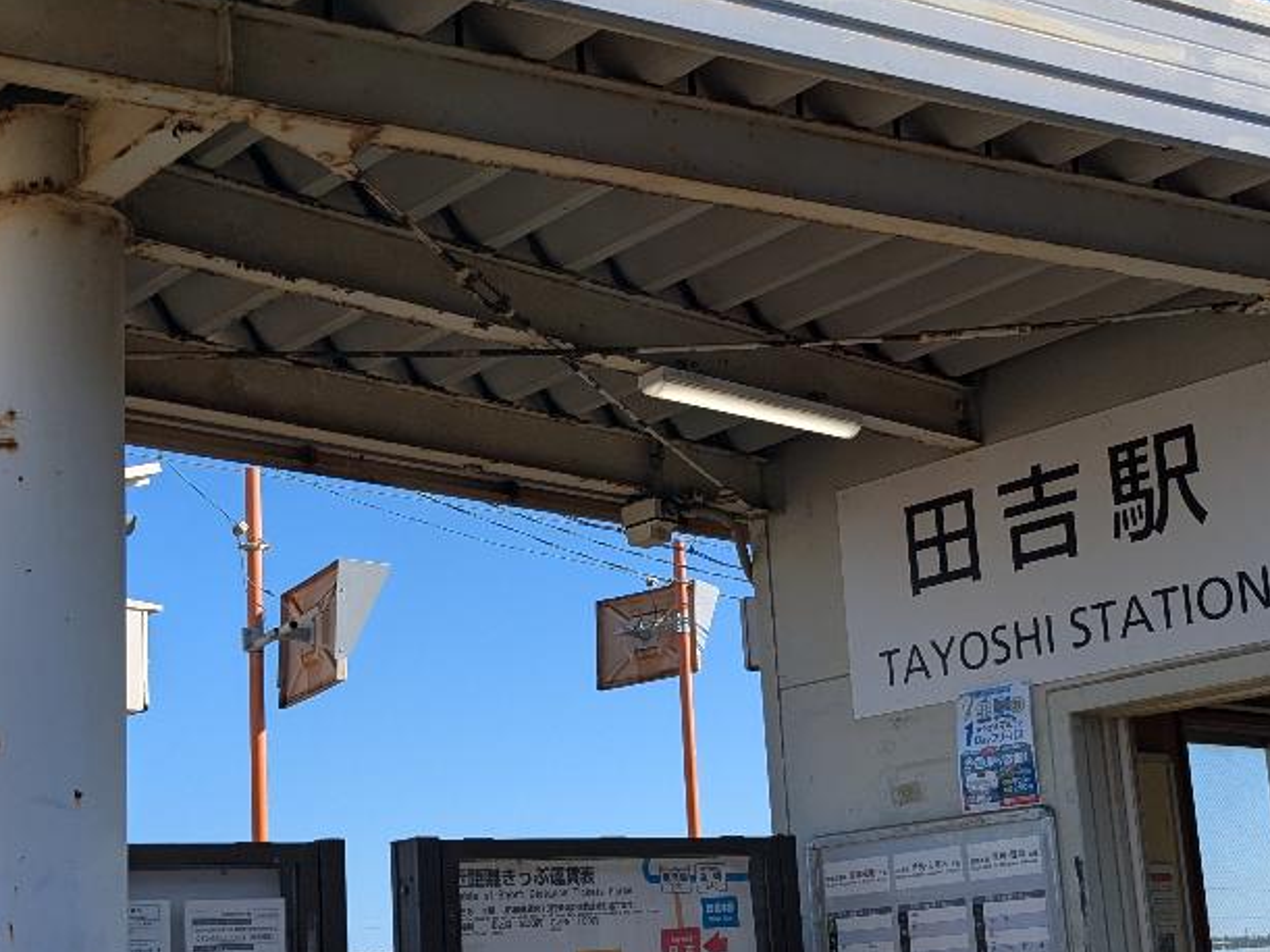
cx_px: 829
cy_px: 580
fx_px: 1944
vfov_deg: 27.4
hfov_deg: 35.9
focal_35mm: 53
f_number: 1.73
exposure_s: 1/2924
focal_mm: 4.38
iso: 61
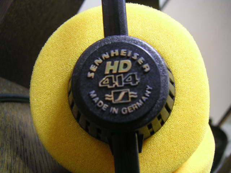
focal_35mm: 38
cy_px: 86
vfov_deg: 37.7
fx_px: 254
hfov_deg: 49.0
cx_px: 116
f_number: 2.8
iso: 100
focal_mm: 6
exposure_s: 1/4
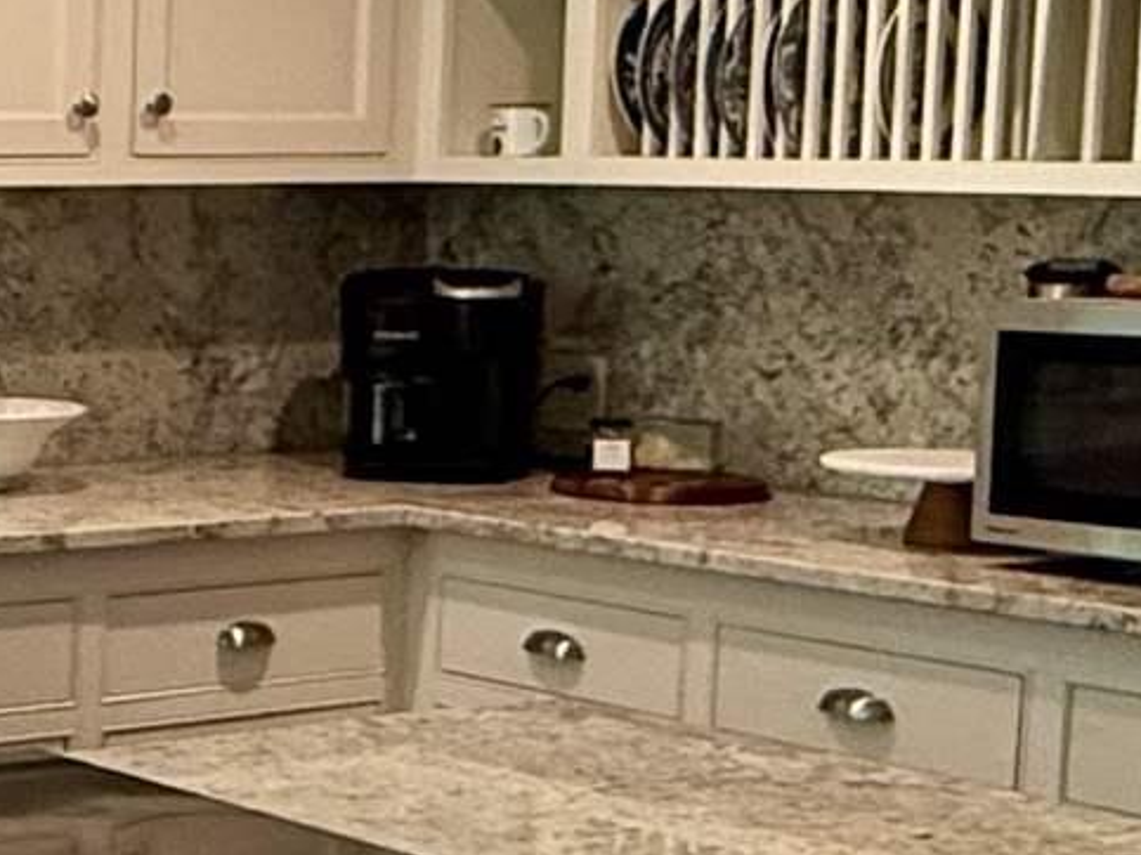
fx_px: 2933
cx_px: -503
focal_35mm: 89
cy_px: 520
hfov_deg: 19.5
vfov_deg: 16.6
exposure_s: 1/120
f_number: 2.2
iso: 250
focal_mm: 2.22
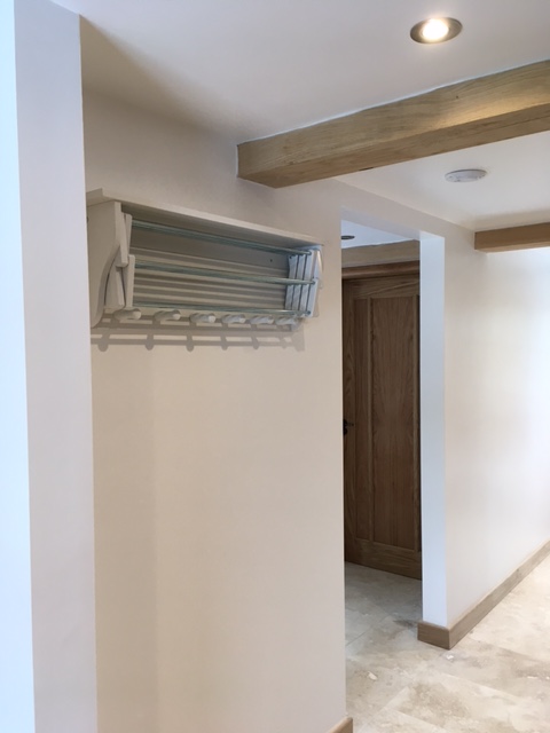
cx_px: 275
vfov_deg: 61.7
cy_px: 366
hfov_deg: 48.2
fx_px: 614
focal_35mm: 29
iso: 40
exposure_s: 1/33
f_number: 2.2
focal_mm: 4.15
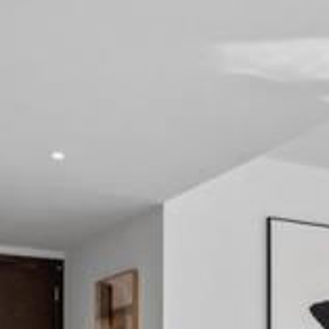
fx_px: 817
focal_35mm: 76
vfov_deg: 21.1
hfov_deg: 21.0
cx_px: 409
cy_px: 400
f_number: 8
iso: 320
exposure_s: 1/50
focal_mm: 13
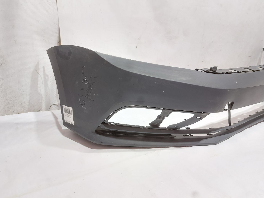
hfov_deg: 71.6
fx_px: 183
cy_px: 99
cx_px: 132
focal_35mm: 24
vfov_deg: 56.8
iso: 250
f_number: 1.8
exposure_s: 1/25
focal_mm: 5.23
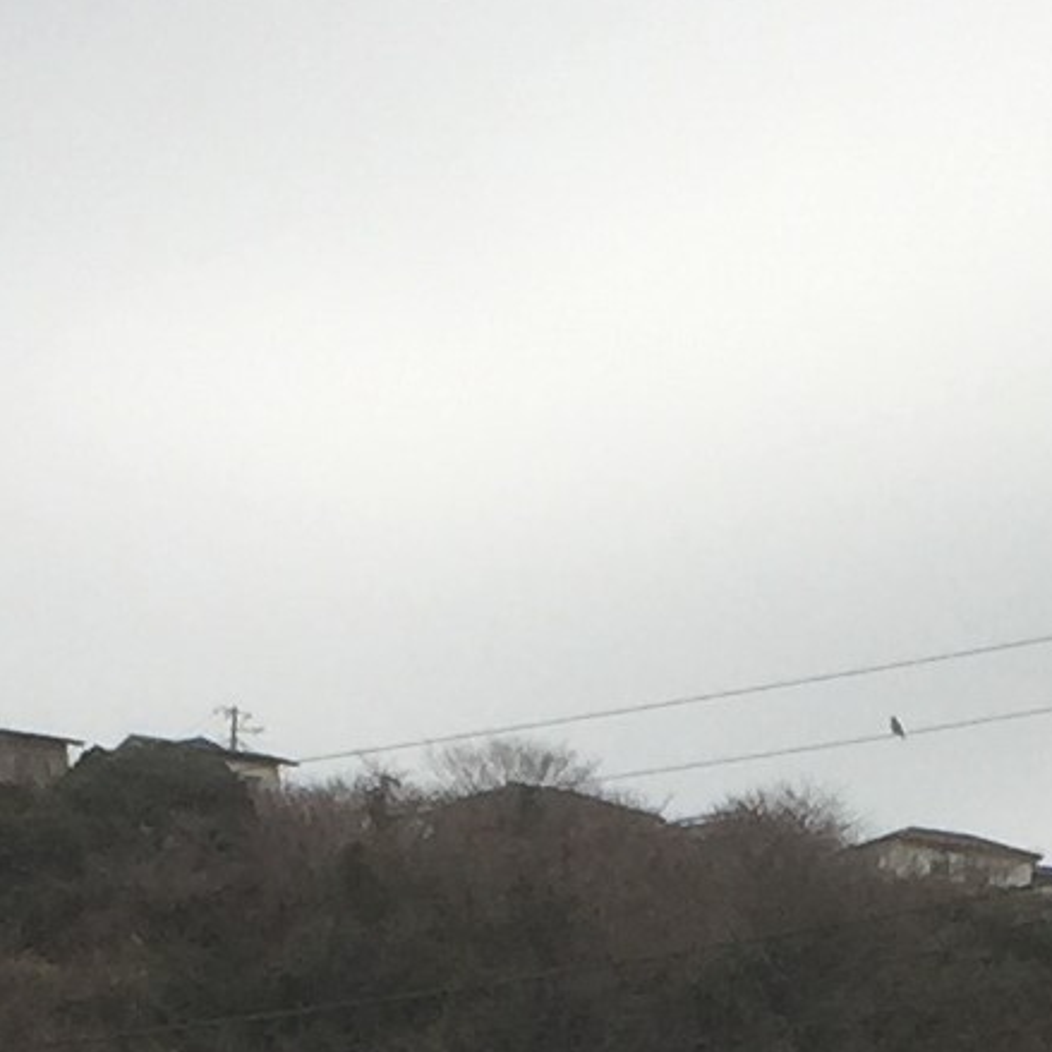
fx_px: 3301
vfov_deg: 17.9
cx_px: -104
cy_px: 925
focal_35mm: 96
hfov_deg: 17.5
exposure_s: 1/581
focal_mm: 4.15
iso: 32
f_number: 2.2
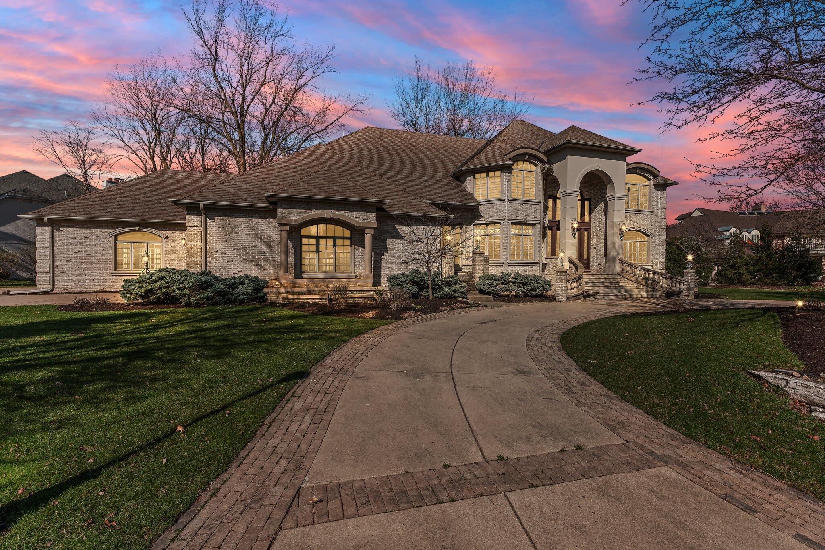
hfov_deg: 97.5
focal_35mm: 16
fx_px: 362
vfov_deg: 74.4
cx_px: 412
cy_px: 275
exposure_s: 1/60
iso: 125
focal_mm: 15.8
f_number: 9
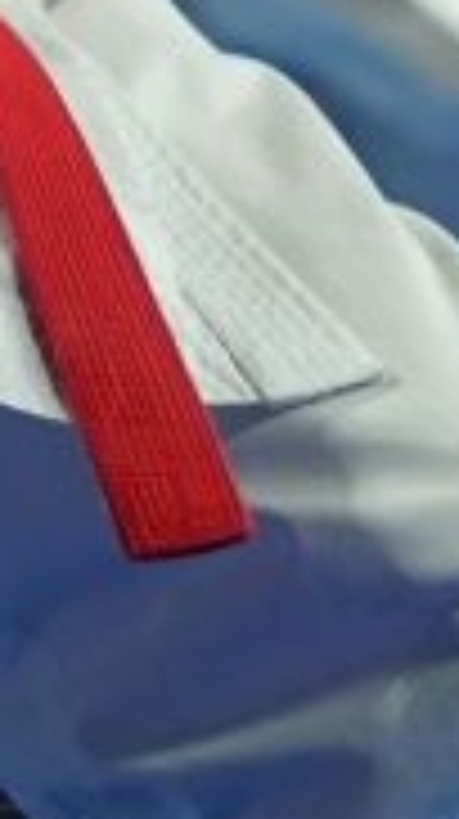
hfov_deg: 0.3
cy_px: -1094
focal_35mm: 4147
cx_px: 2416
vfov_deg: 0.5
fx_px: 89980
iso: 800
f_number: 2.8
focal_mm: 400
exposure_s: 1/500
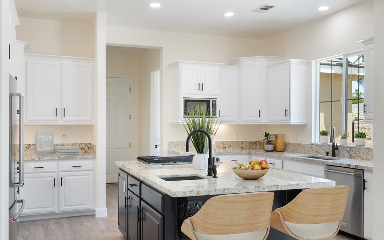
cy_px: 127
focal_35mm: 36
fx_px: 377
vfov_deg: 35.3
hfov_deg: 54.0
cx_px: 193
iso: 100
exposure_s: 5
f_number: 22
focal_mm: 35
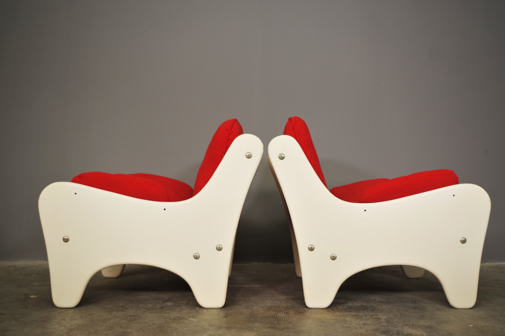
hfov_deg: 57.2
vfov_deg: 40.0
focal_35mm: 33
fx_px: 463
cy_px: 172
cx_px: 262
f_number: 4
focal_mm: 21.25
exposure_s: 1/60
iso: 200
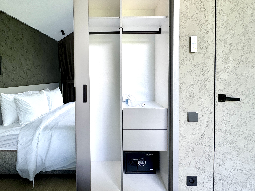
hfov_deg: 81.7
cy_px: 81
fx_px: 147
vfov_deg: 65.6
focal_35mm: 20
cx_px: 120
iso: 40
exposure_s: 1/99
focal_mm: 2.22
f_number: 2.2
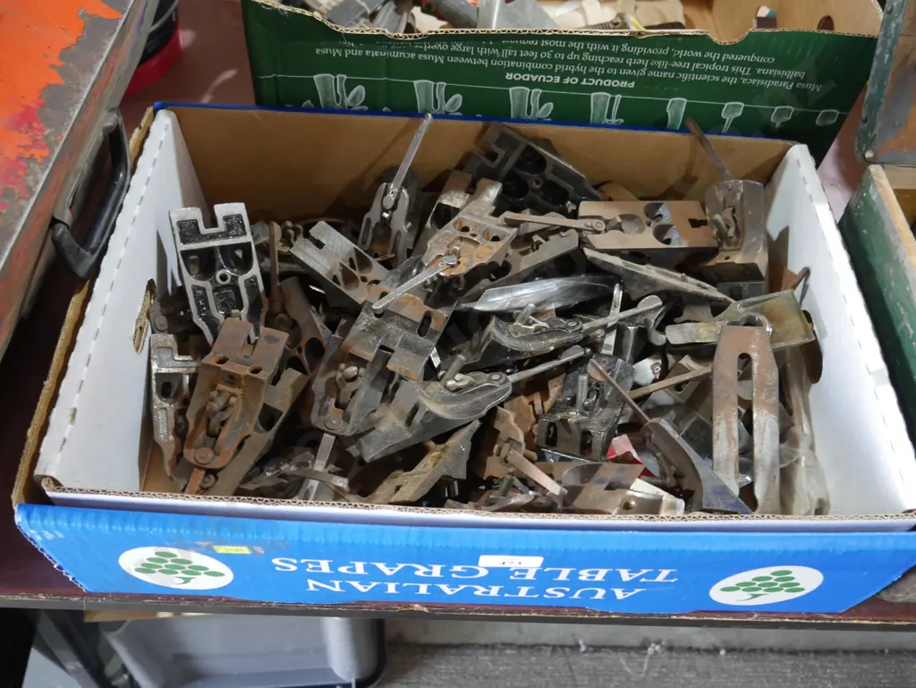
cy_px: 344
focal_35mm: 30
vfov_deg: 46.8
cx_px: 458
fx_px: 794
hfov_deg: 59.9
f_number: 3.6
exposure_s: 1/60
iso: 1000
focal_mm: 15
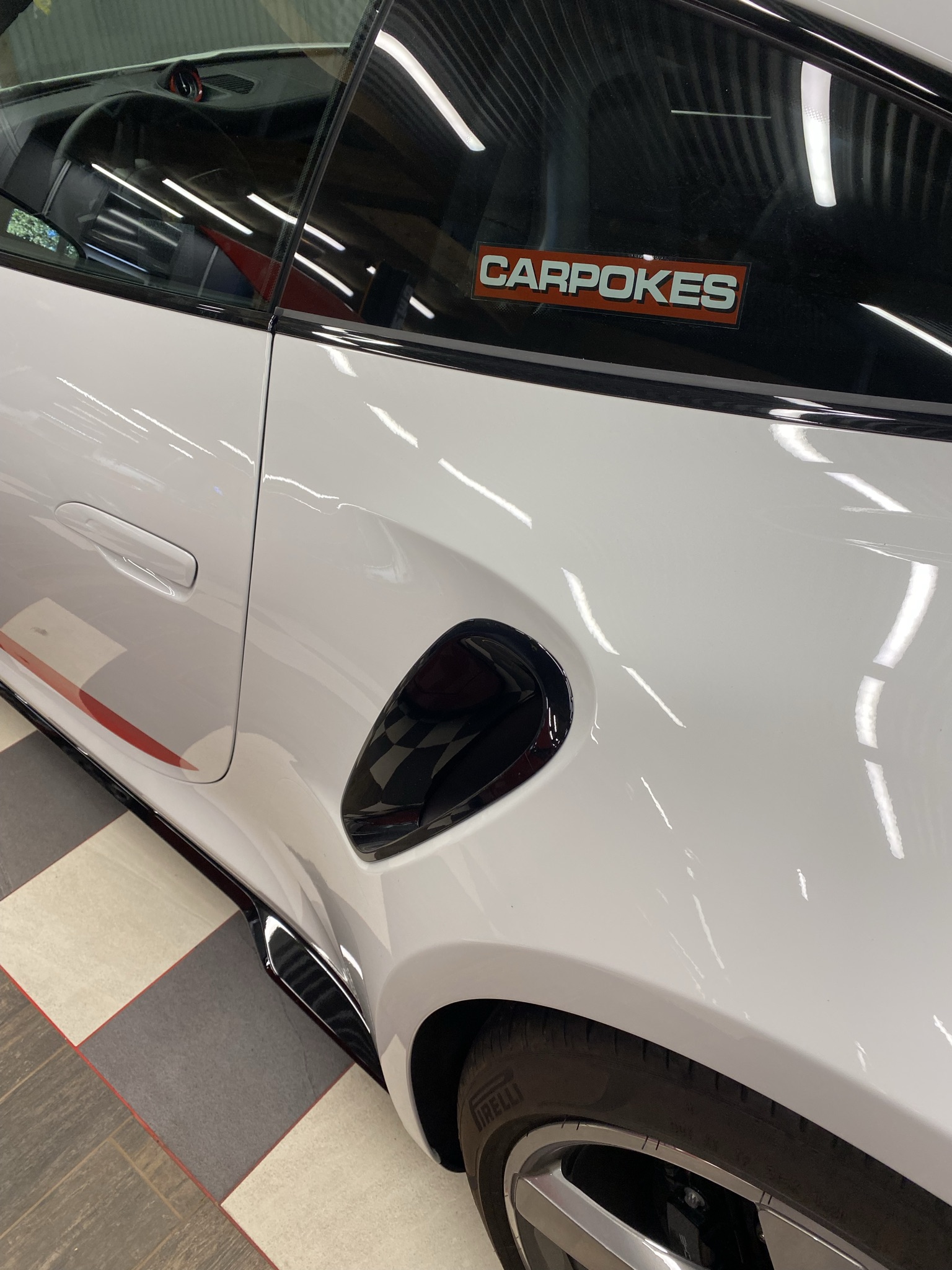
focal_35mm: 26
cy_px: 635
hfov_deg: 53.1
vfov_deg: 67.3
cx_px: 476
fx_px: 953
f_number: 1.8
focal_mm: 4.25
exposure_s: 1/120
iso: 80
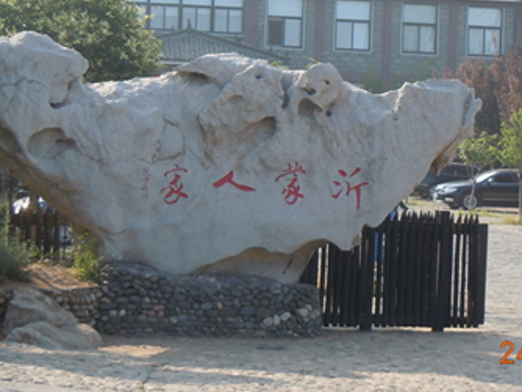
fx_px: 1841
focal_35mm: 122
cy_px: 75
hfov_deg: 16.1
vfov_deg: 12.1
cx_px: 349
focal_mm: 12.2
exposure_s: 1/320
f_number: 4.1
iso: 100
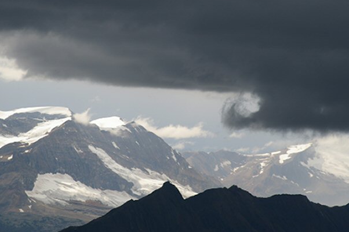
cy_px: 115
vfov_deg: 6.4
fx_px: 2058
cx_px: 176
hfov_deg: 9.7
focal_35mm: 213
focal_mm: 133
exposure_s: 1/350
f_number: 9.5
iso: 200
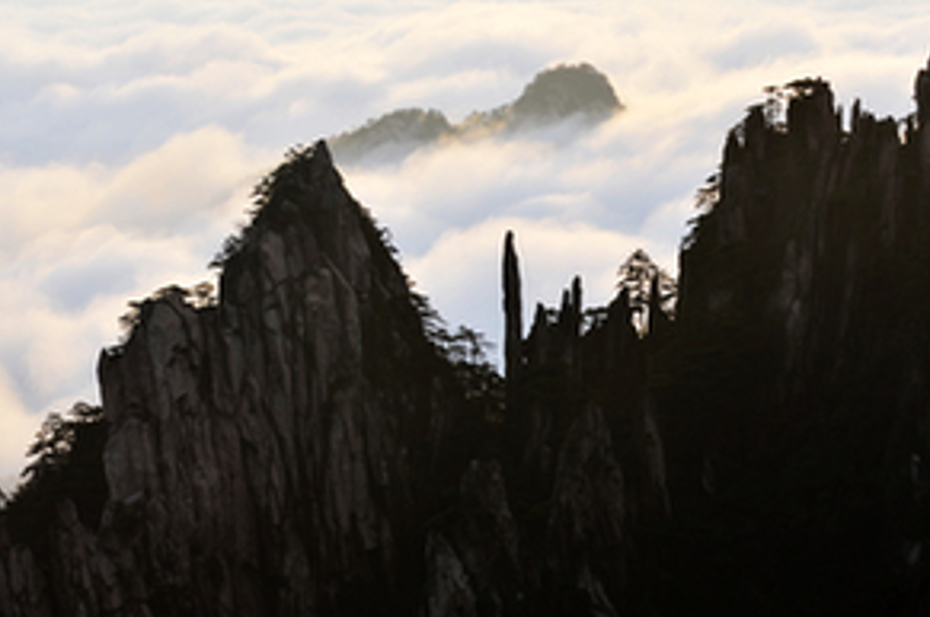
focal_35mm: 171
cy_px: 125
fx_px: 4410
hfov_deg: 12.0
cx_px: 316
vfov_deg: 8.0
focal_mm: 70
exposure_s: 1/125
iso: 100
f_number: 8
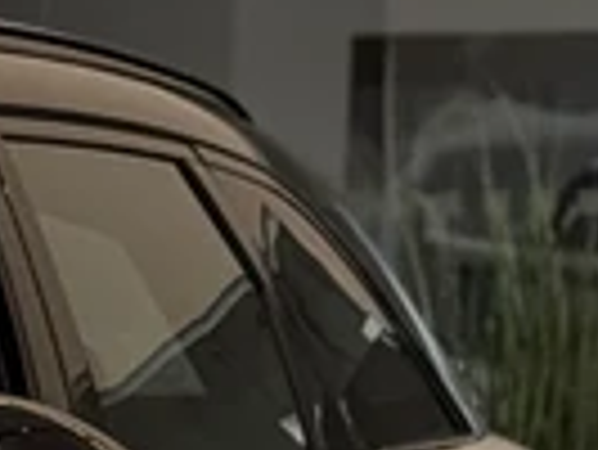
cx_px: -1326
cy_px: 927
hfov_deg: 5.0
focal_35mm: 369
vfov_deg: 4.0
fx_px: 6380
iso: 80
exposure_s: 1/503
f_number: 1.78
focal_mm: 6.76
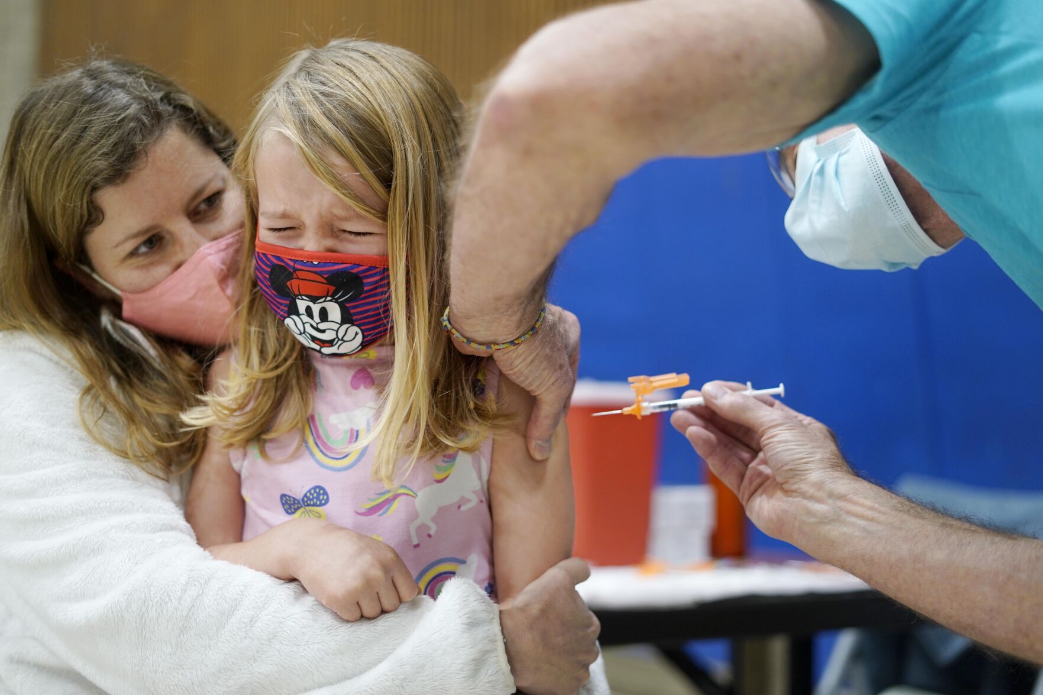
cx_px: 522
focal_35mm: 50
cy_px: 348
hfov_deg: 39.6
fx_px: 1448
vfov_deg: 27.0
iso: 800
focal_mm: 50
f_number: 2
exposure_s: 1/125
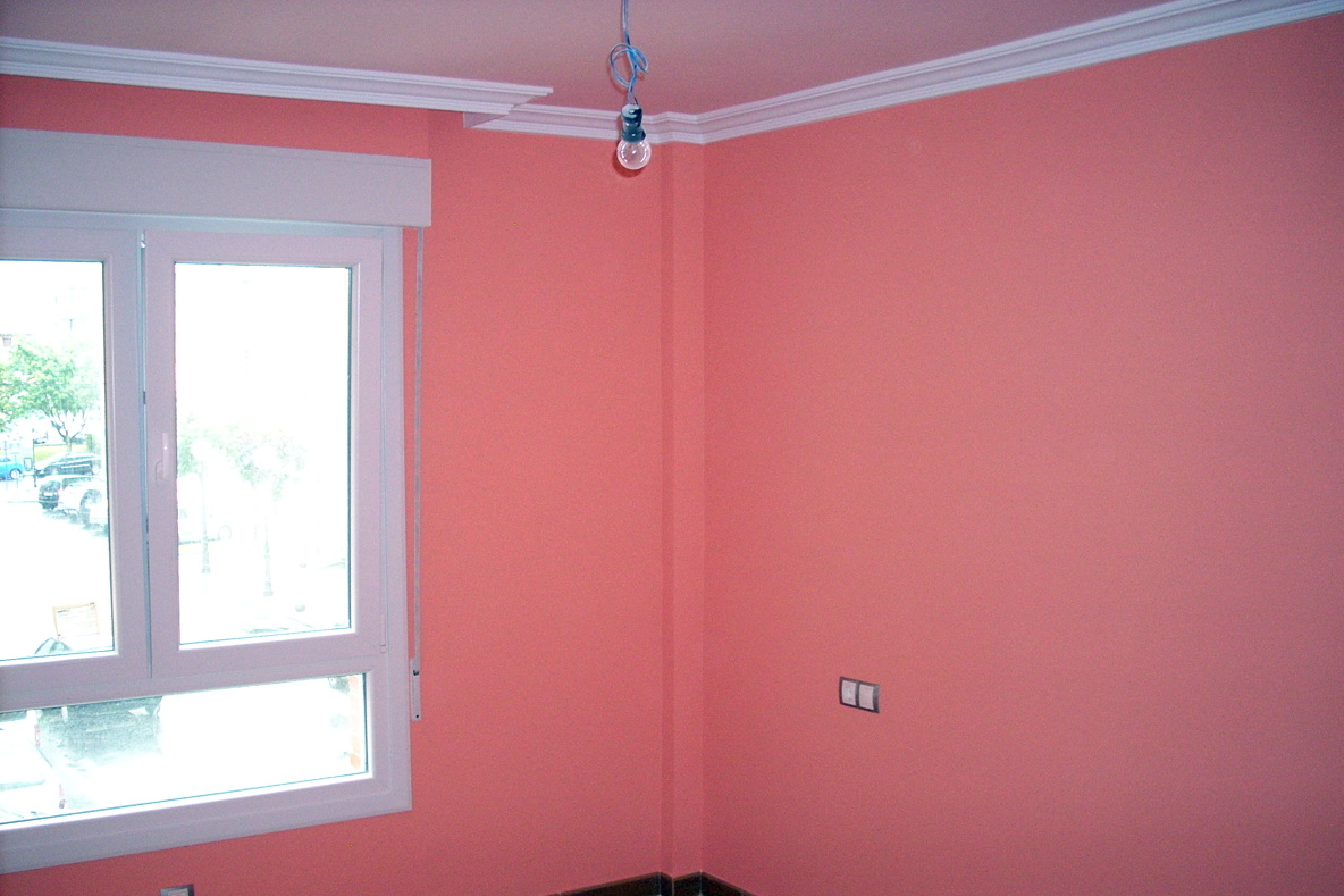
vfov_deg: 34.2
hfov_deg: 49.6
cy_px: 506
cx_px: 680
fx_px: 1456
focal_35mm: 39
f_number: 2.8
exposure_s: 1/60
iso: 259
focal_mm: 6.2
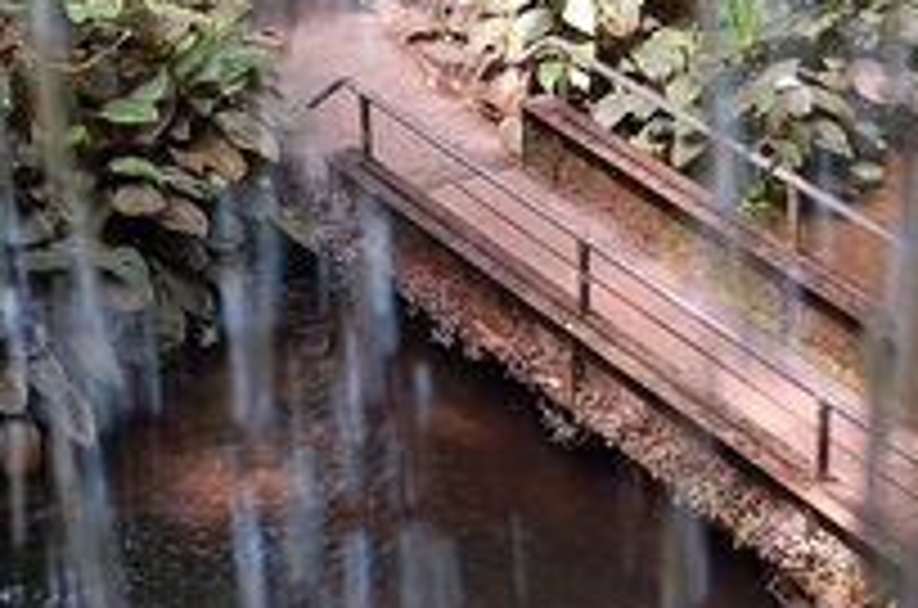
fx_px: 2926
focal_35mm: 115
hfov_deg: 17.7
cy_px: 128
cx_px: 171
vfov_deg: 11.8
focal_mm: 34
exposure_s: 1/80
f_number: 4.5
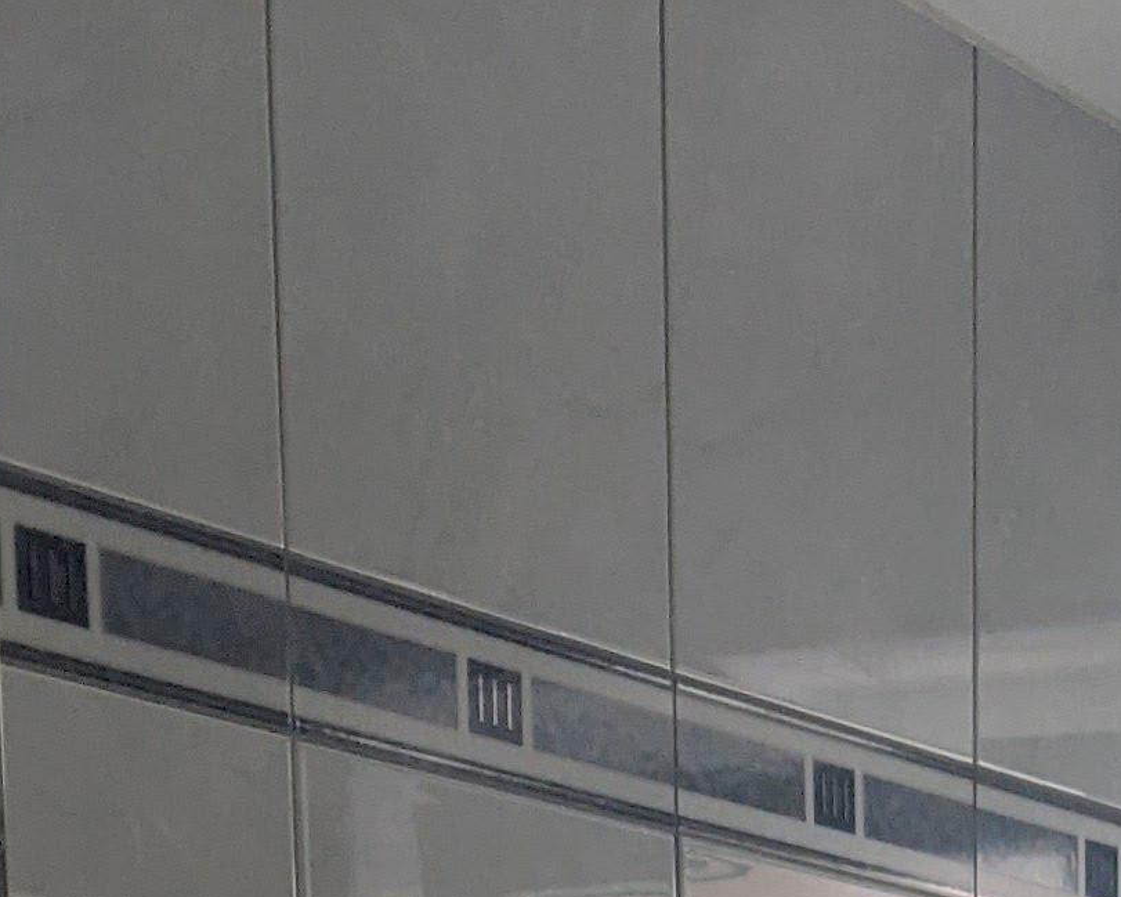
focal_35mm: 131
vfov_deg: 10.0
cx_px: 994
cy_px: 2276
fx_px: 4347
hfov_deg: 14.6
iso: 92
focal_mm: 4.44
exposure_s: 1/129
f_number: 1.8
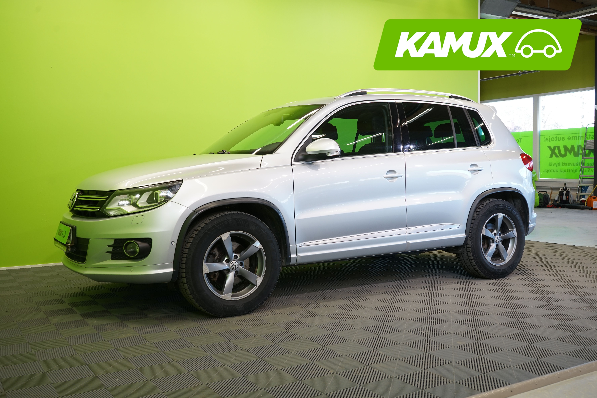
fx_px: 580
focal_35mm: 35
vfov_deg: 37.9
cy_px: 199
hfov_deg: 54.4
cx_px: 298
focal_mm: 35
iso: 500
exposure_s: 1/30
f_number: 6.3
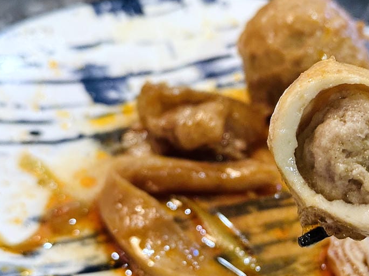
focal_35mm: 84
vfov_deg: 17.5
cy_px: 169
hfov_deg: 23.0
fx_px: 895
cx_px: 297
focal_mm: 6.86
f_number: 1.78
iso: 500
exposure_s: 1/30
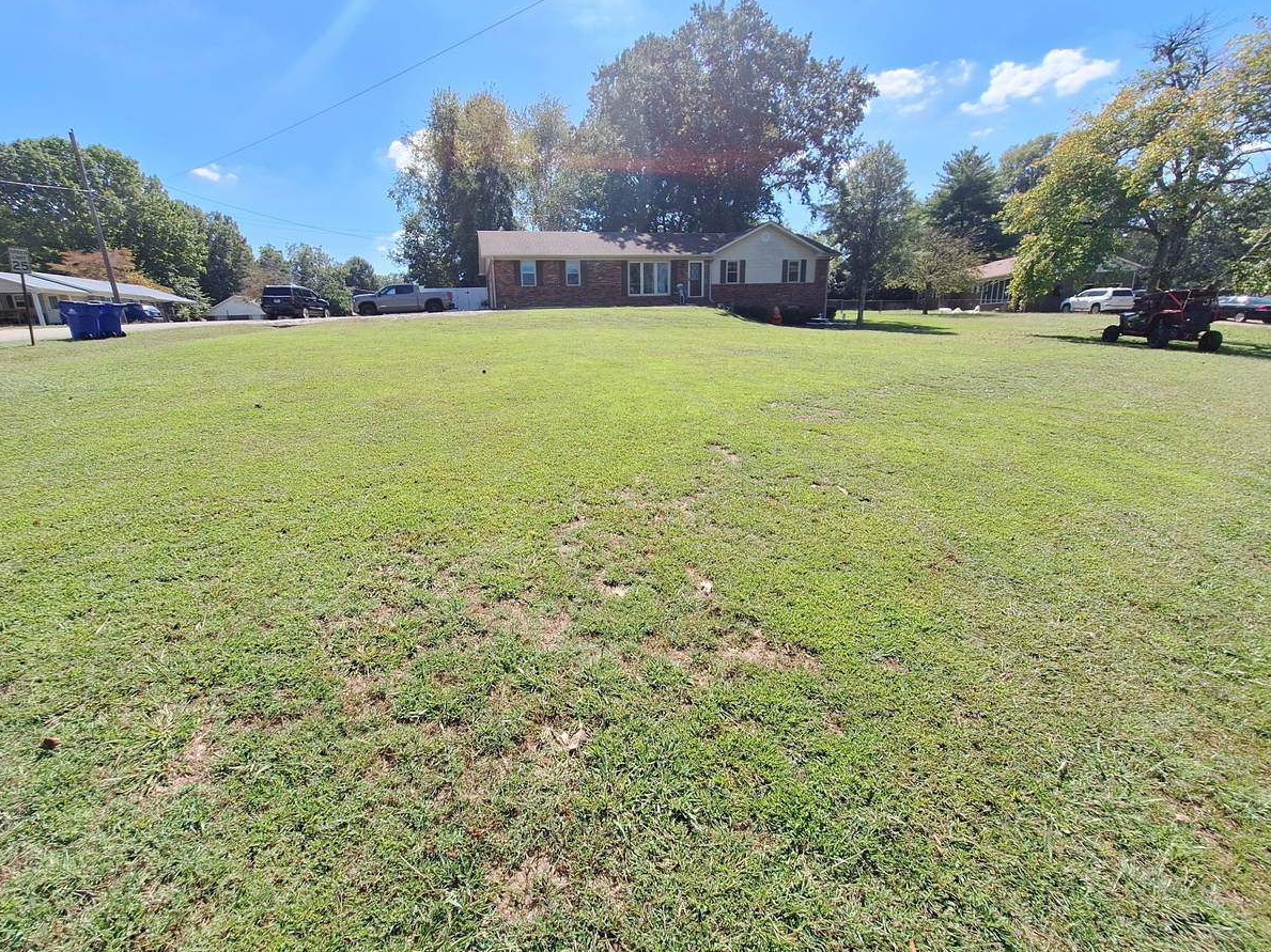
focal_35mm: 14
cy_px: 467
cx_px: 595
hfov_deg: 101.9
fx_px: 514
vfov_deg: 85.6
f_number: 2.2
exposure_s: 1/1848
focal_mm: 1.74
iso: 40
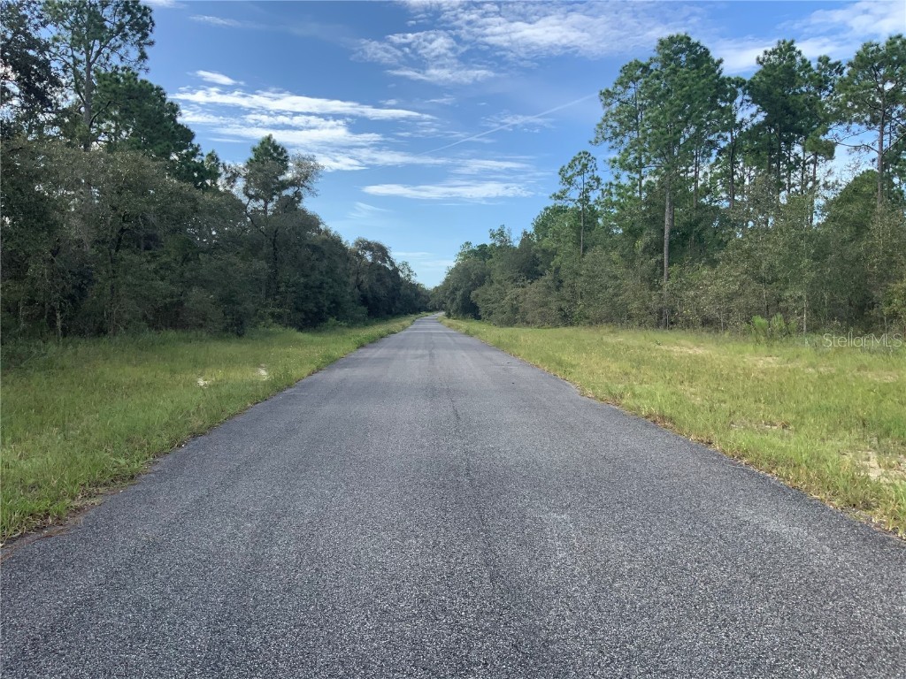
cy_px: 340
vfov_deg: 48.2
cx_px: 453
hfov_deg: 61.7
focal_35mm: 29
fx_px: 759
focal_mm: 3
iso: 16
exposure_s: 1/997
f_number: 1.8
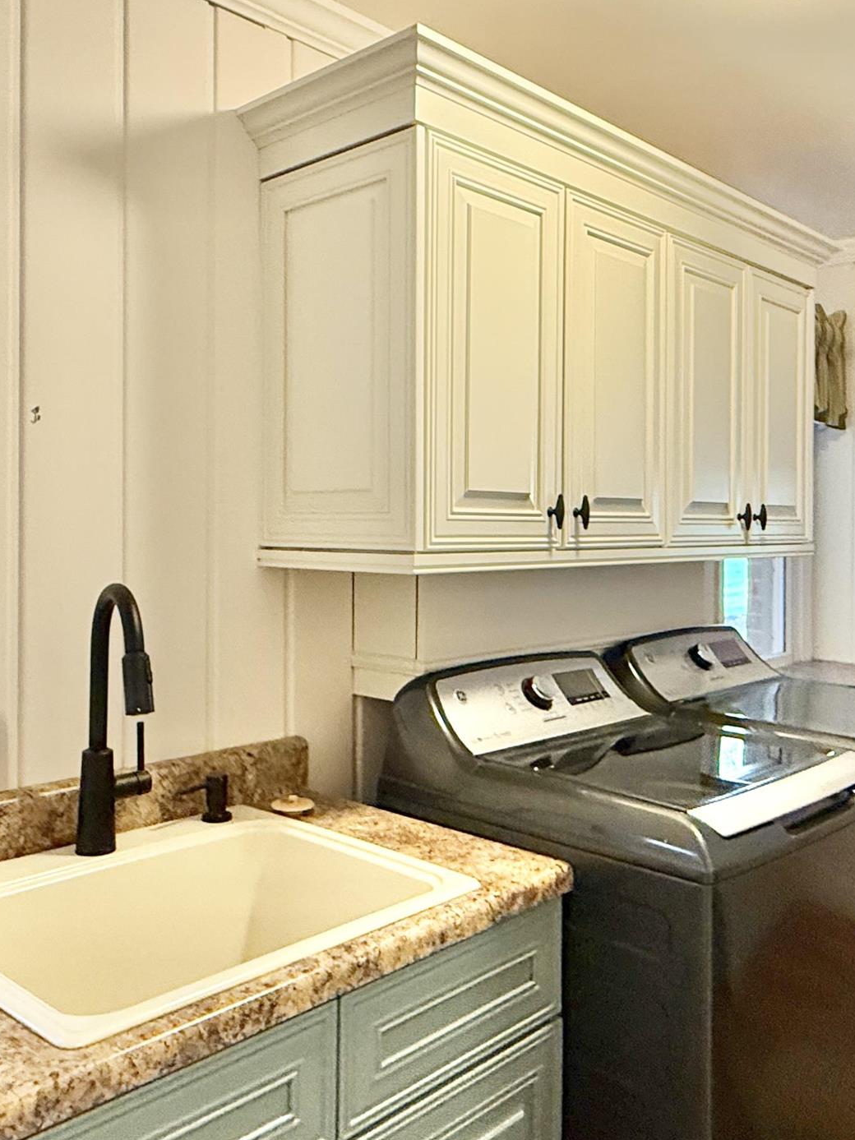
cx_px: 419
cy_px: 510
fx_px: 1021
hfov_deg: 45.4
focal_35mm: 31
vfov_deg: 58.2
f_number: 2.2
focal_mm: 2.22
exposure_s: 1/60
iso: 400
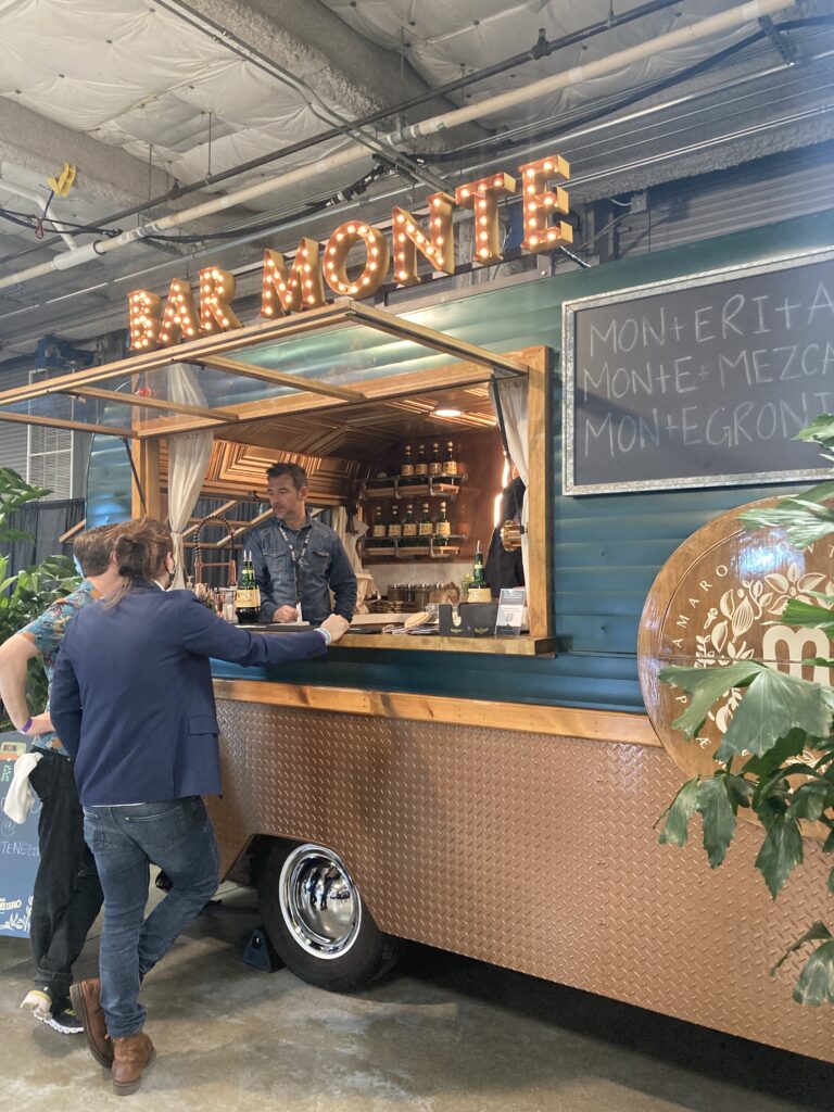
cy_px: 556
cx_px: 417
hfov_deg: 49.7
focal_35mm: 28
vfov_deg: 63.4
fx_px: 899
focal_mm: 3.99
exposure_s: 1/40
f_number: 1.8
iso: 320
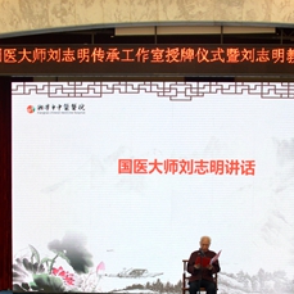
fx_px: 577
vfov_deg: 27.8
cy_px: 252
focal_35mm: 60
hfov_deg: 28.6
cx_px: 169
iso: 500
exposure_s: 1/30
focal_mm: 18
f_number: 3.5
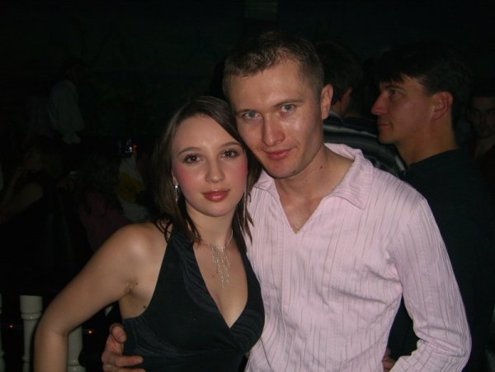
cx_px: 248
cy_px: 186
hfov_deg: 49.0
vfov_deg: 37.7
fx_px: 543
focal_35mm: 38
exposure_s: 1/60
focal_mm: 7.9
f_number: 2.8
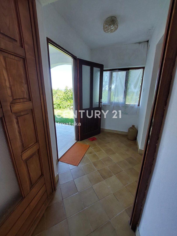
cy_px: 118
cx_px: 88
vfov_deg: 106.2
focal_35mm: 13
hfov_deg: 89.9
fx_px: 89
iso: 64
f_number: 2.2
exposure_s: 1/100
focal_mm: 1.74
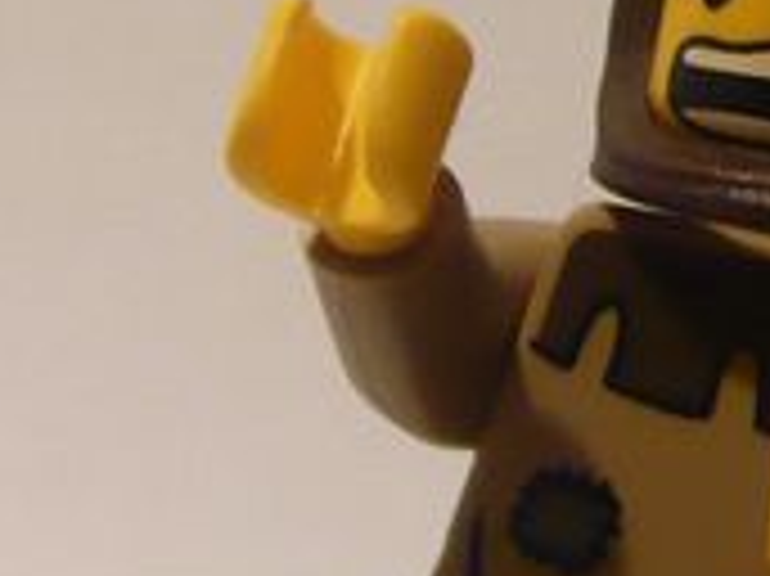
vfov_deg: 5.2
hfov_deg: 6.9
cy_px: 990
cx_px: -412
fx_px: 6246
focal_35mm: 281
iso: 200
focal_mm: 7.5
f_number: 3.2
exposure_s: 1/20
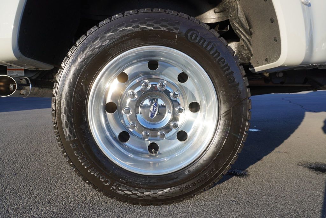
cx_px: 163
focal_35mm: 24
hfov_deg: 73.7
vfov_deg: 53.2
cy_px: 109
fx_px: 217
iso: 100
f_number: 6.3
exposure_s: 1/160
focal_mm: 16
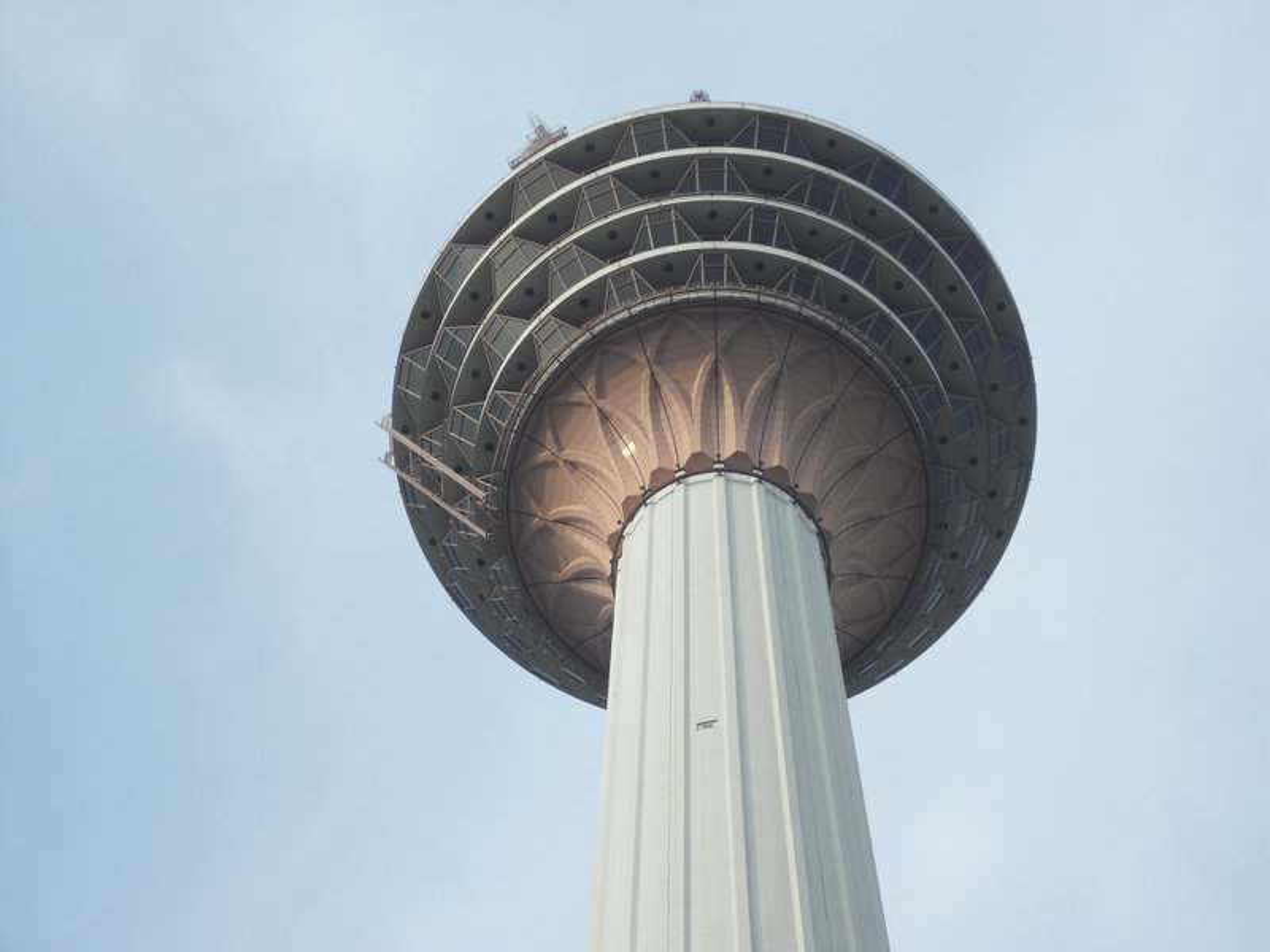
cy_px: 476
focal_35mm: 113
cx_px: 635
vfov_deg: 13.1
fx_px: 4146
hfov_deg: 17.4
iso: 100
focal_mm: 18.6
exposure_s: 1/500
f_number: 5.2
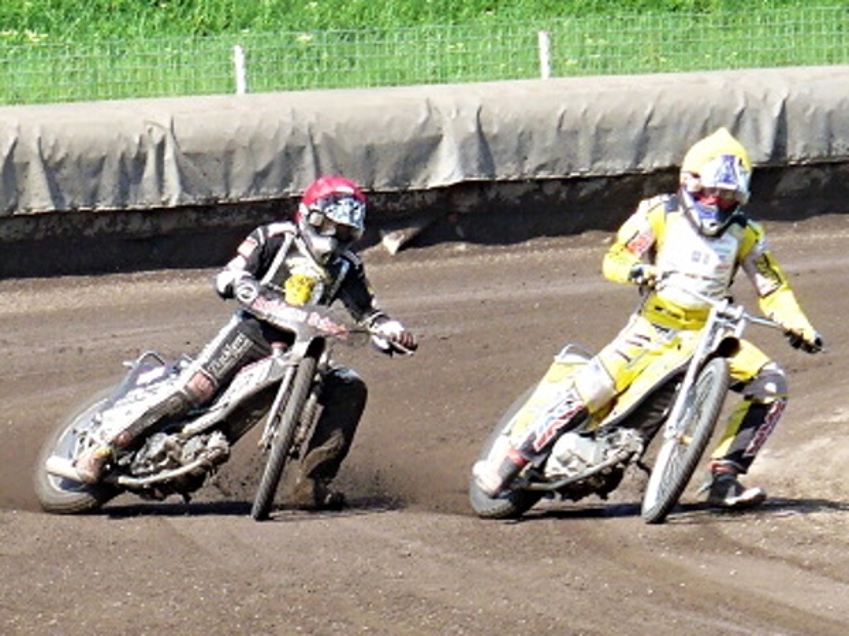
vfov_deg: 10.7
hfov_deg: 14.3
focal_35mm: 138
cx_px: 424
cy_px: 318
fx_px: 3385
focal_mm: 22.7
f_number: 3.8
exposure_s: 1/500
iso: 100
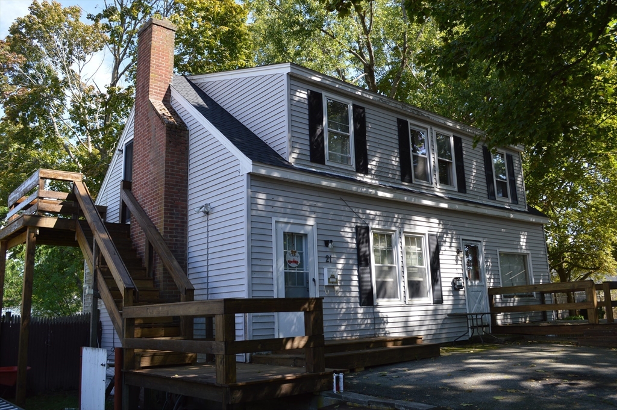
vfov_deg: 43.5
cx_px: 308
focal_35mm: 30
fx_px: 514
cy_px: 205
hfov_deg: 62.0
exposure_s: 1/125
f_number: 5.6
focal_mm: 20
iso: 110
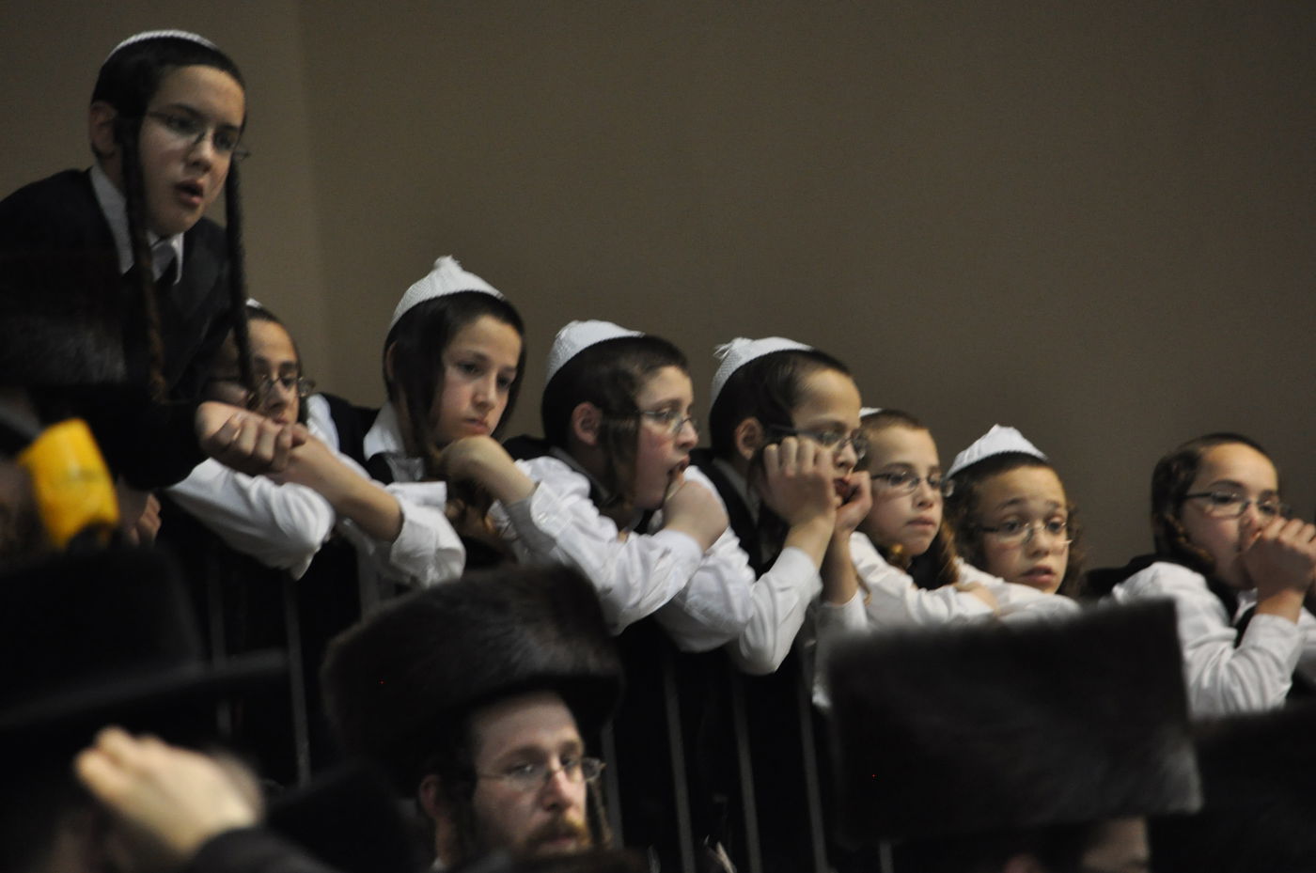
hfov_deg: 6.9
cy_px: 436
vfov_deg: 4.6
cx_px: 658
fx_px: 10950
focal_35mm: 300
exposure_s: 1/80
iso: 1250
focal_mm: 200
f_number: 5.6
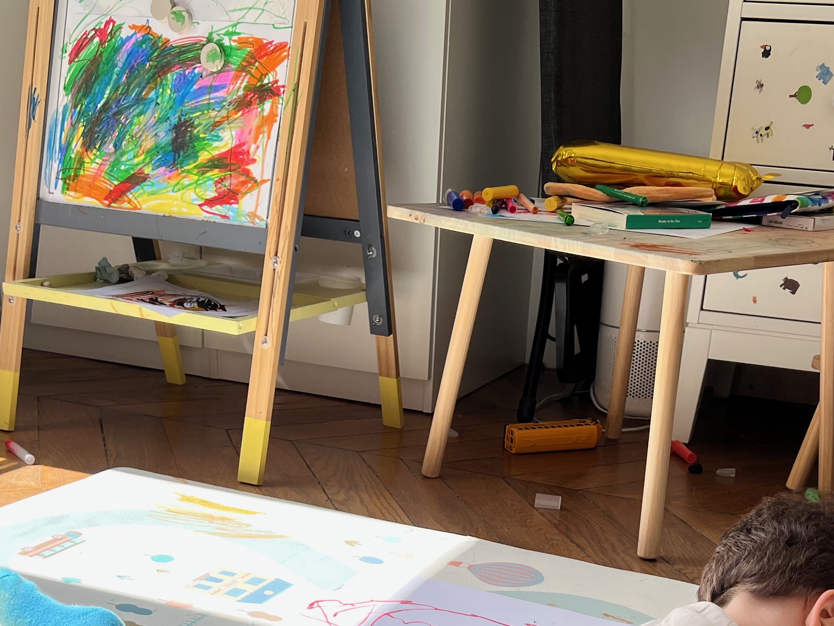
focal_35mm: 52
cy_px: 586
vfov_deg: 26.9
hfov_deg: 36.8
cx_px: 458
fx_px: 1253
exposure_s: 1/650
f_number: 1.5
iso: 50
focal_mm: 5.7
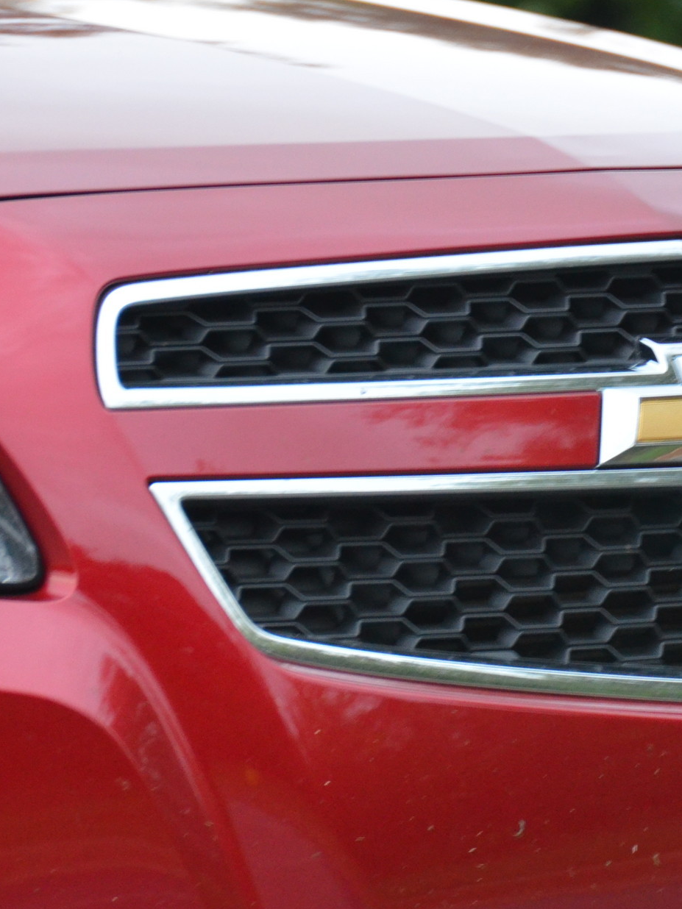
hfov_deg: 3.8
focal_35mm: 393
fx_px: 10323
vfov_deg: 5.0
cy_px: 420
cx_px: 667
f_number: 5.6
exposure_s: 1/80
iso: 1600
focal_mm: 135
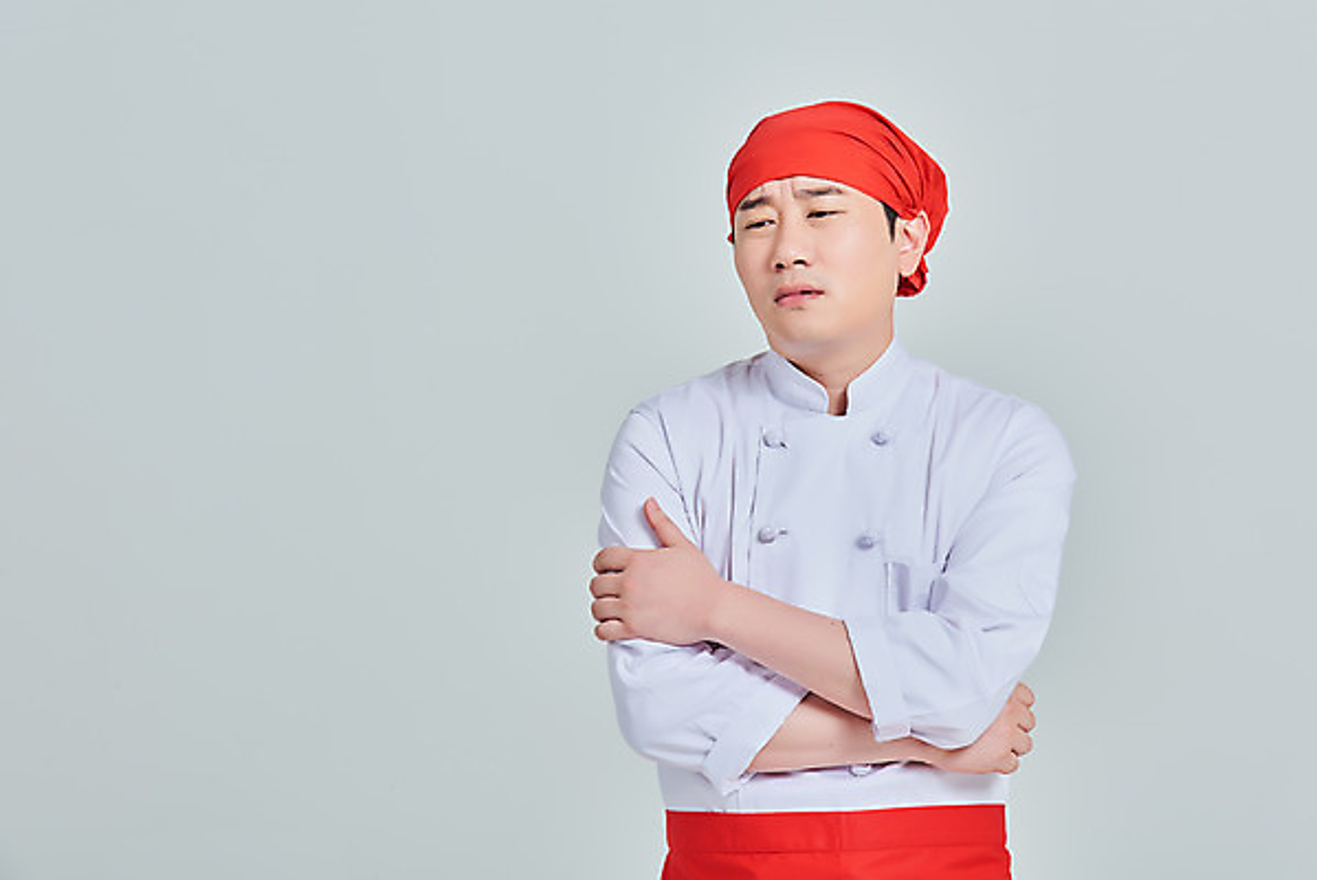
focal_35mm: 135
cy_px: 440
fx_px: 4941
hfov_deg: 15.2
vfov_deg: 10.2
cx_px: 658
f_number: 14
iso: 100
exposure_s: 1/125
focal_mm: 135
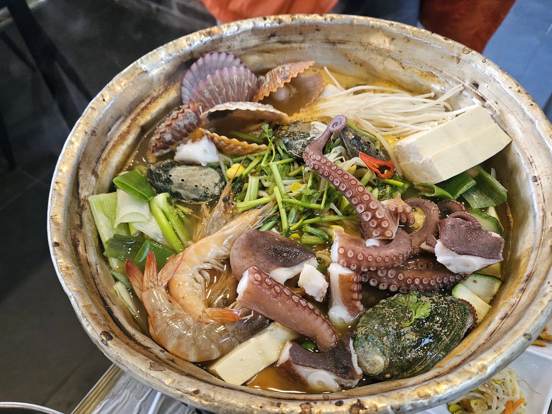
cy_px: 231
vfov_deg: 51.3
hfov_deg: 65.3
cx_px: 293
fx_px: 431
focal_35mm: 27
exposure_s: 1/60
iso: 640
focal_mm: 5.4
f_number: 1.8
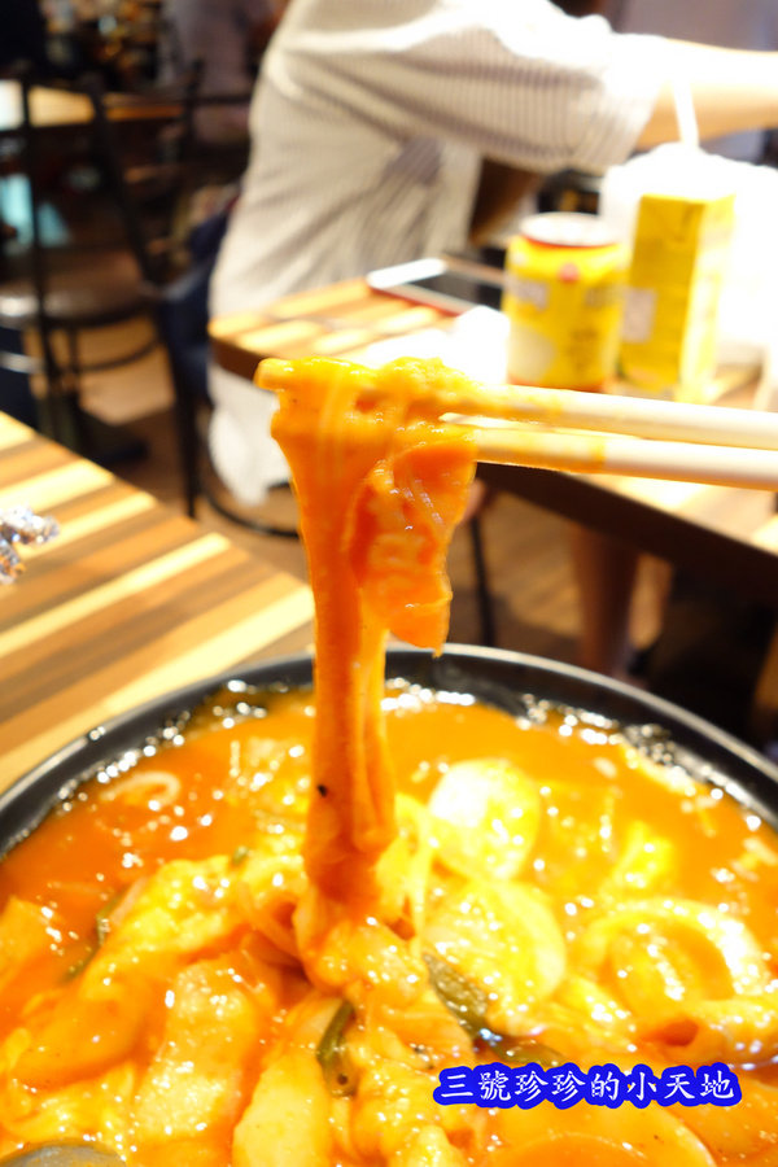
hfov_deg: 46.4
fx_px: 908
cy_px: 584
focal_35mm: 28
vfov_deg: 65.5
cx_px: 389
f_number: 3.5
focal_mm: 10.4
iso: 800
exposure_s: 1/6
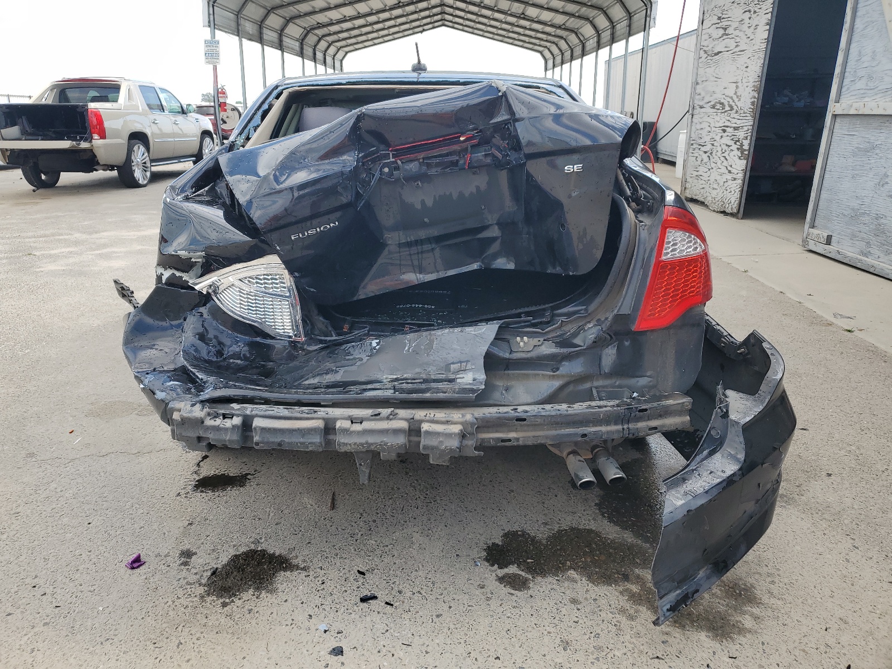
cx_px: 446
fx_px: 670
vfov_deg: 53.1
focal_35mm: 26
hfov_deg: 67.3
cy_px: 334
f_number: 1.5
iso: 50
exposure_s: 1/833
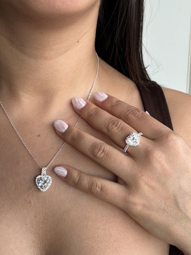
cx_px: 96
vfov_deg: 36.8
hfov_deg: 28.0
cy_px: 128
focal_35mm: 52
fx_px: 382
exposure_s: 1/60
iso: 50
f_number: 1.6
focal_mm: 5.96
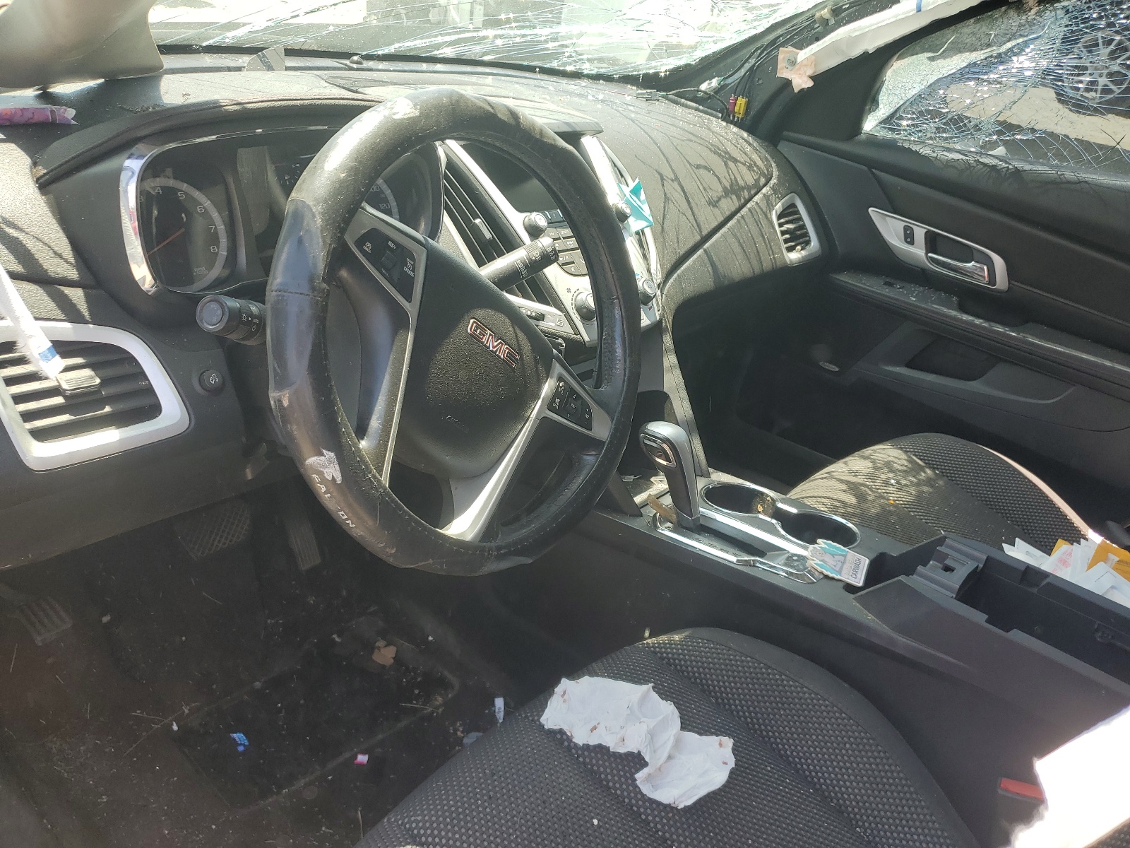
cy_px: 424
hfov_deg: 67.3
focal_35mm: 26
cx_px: 565
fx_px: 849
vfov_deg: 53.1
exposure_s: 1/476
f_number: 1.5
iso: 50
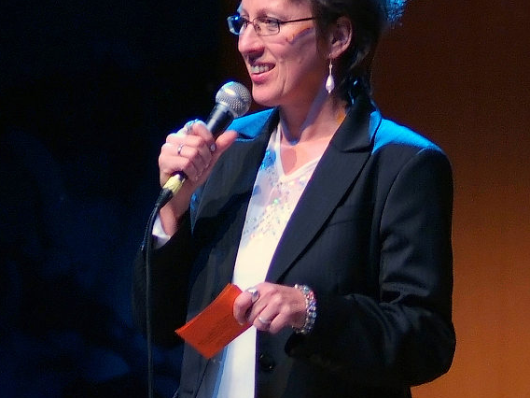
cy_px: 211
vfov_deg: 7.6
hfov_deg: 10.1
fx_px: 2986
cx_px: 266
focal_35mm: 195
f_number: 1.8
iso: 800
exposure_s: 1/90
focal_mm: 85
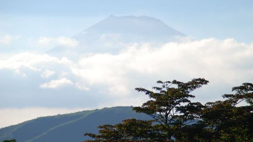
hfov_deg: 6.5
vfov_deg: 3.7
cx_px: 131
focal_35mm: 330
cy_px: 67
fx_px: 2214
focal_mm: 200
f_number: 9
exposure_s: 1/320
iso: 200
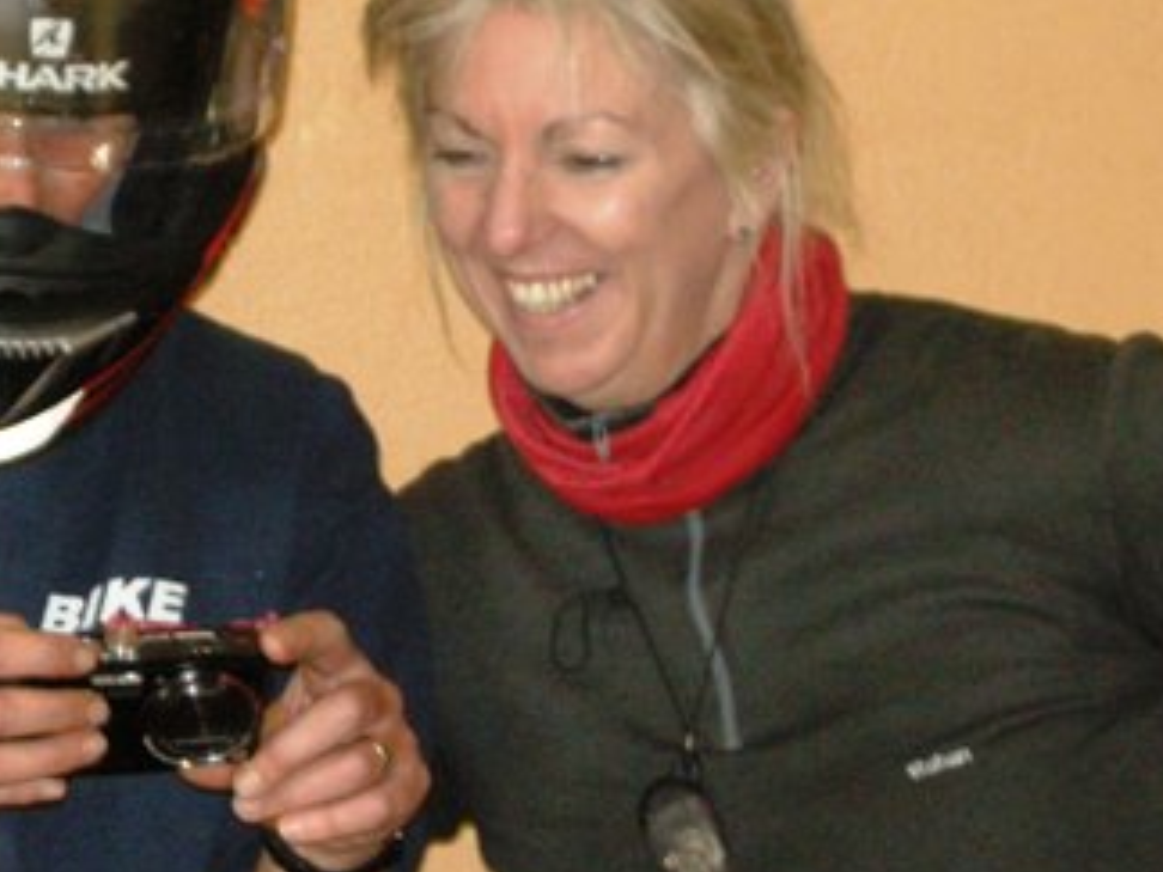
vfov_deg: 6.5
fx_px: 7627
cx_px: 427
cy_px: 398
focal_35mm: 227
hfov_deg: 8.7
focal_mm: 24.5
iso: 413
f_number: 5.1
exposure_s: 1/60
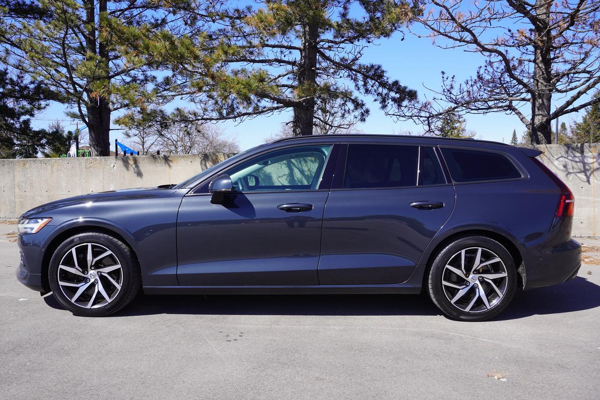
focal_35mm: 30
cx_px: 300
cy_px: 200
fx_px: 500
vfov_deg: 43.6
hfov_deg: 61.9
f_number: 9
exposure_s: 1/125
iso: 100
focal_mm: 20
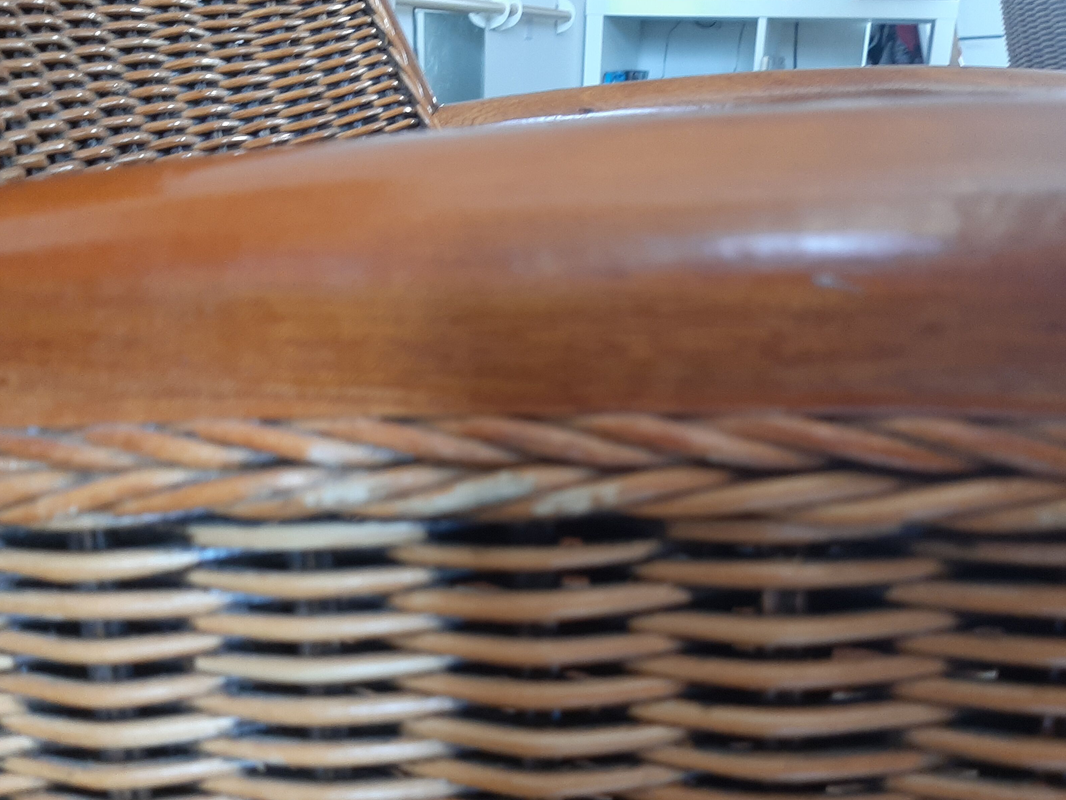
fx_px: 1016
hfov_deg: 55.3
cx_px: 502
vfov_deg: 42.8
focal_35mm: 33
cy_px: 456
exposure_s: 1/60
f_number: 1.7
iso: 100
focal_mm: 3.93
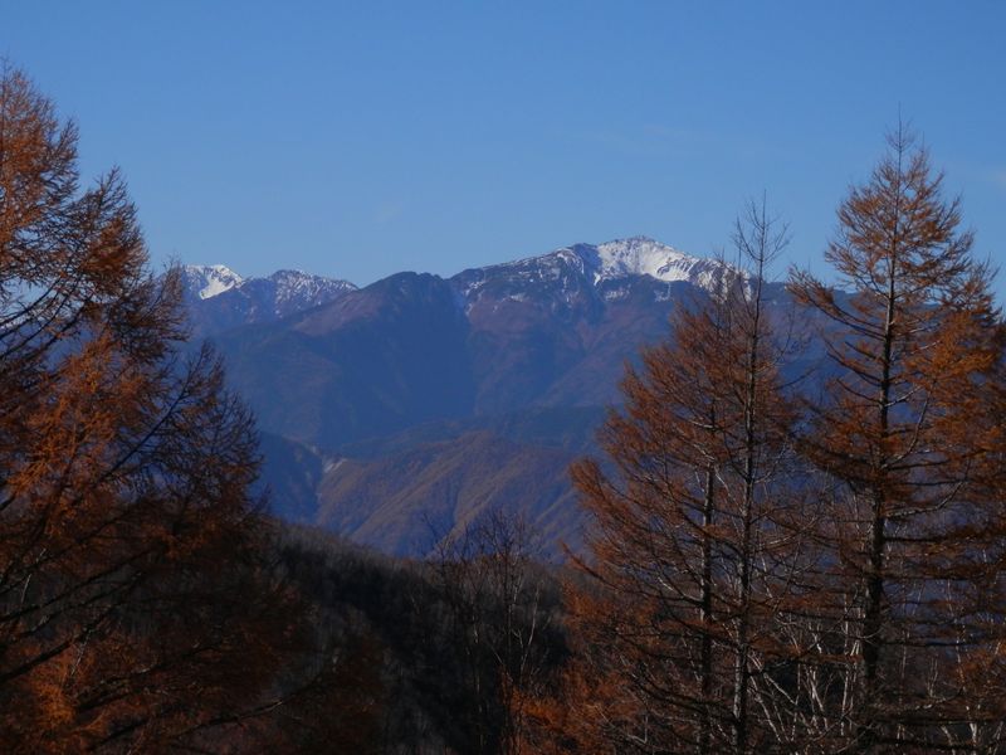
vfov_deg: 10.6
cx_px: 503
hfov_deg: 14.1
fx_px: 4069
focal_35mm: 140
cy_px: 378
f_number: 15.3
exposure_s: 1/160
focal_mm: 25.1
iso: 125
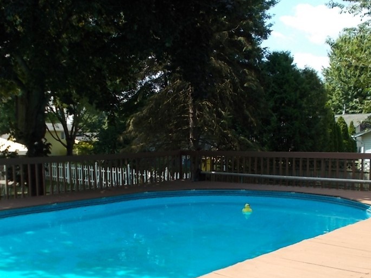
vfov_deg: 32.1
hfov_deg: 42.1
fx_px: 482
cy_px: 170
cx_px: 173
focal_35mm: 45
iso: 80
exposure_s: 1/400
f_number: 3.4
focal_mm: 5.3
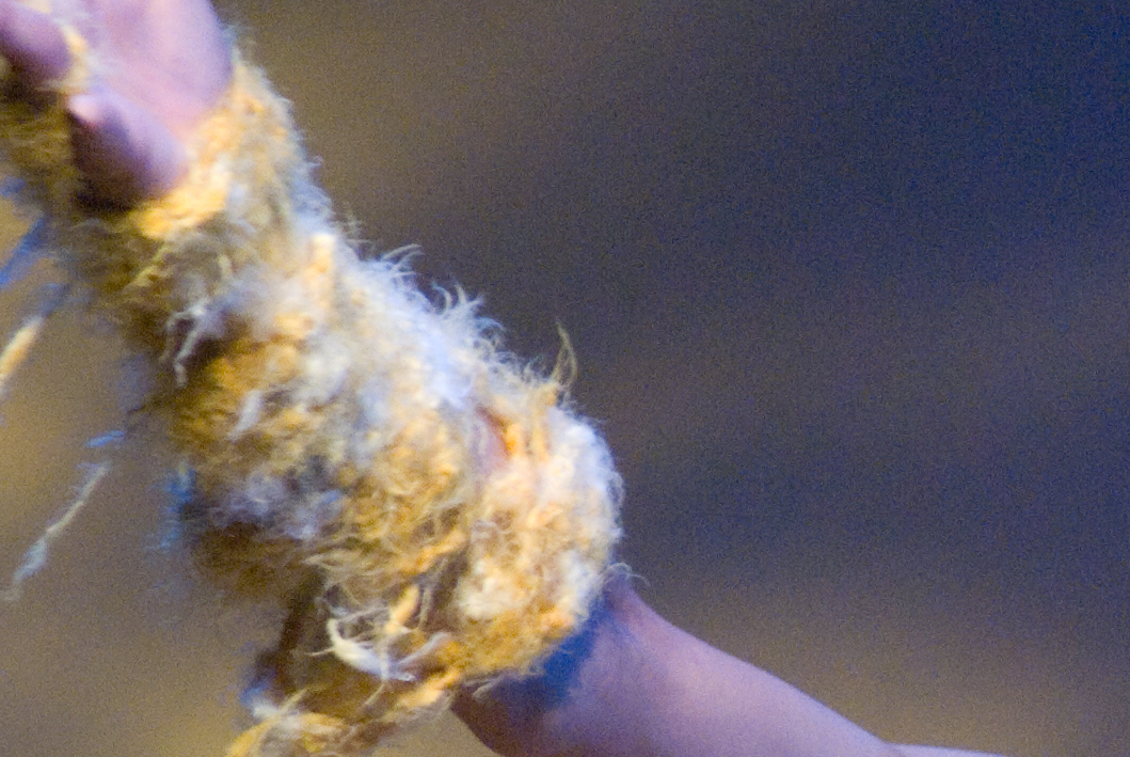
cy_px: 637
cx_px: 1481
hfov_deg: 2.4
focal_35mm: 850
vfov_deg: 1.6
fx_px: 26708
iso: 1600
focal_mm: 155
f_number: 5.6
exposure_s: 1/60
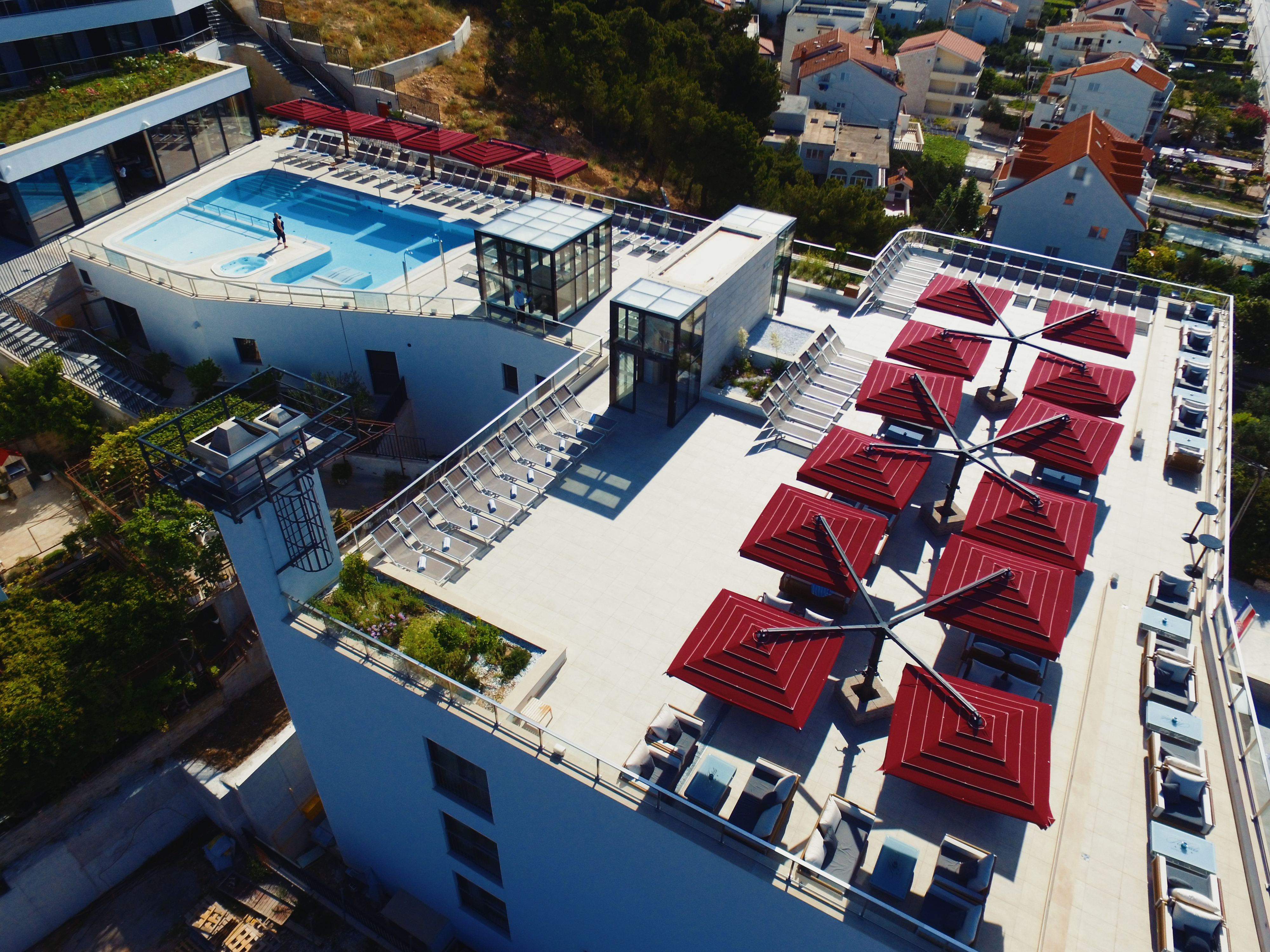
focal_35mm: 20
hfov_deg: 81.7
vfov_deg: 66.0
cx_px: 635
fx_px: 734
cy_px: 476
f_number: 2.8
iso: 100
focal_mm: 3.61
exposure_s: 1/1346
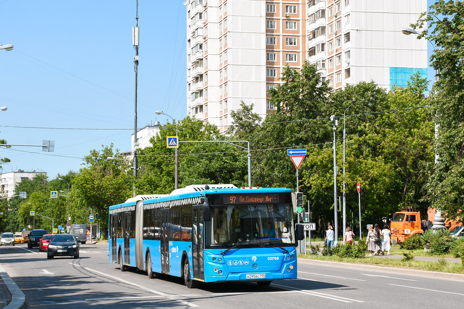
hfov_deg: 31.9
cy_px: 154
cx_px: 232
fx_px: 812
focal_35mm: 63
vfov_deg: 21.6
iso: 100
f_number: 8
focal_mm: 42
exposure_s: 1/250
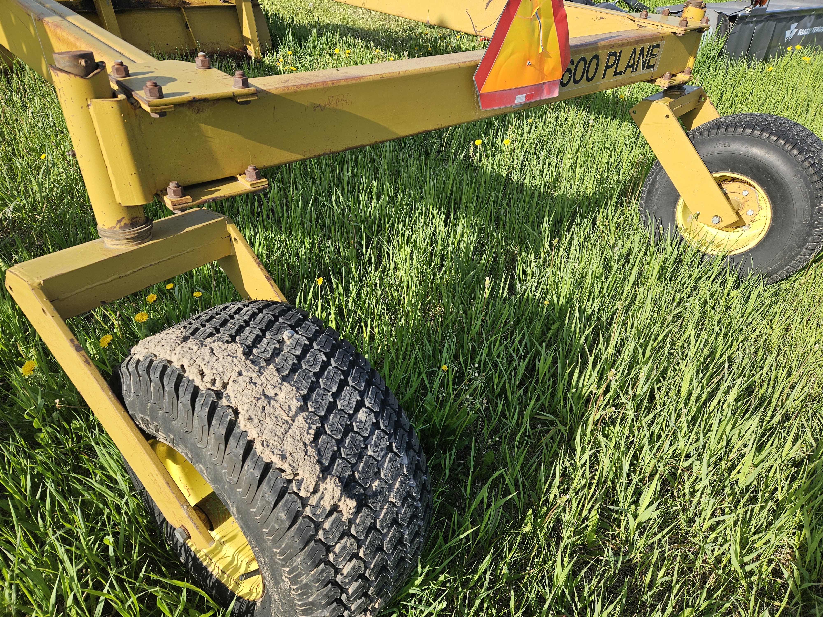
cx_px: 412
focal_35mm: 23
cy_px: 308
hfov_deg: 73.9
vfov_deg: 58.9
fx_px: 547
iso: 25
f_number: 1.8
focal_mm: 5.4
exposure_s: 1/769
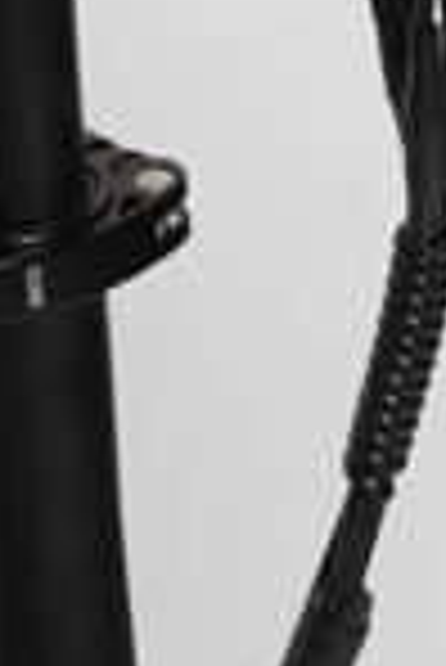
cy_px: -603
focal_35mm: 316
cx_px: 5
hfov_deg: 4.4
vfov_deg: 6.4
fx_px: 5858
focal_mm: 35
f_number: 7.1
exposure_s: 1/125
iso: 1000
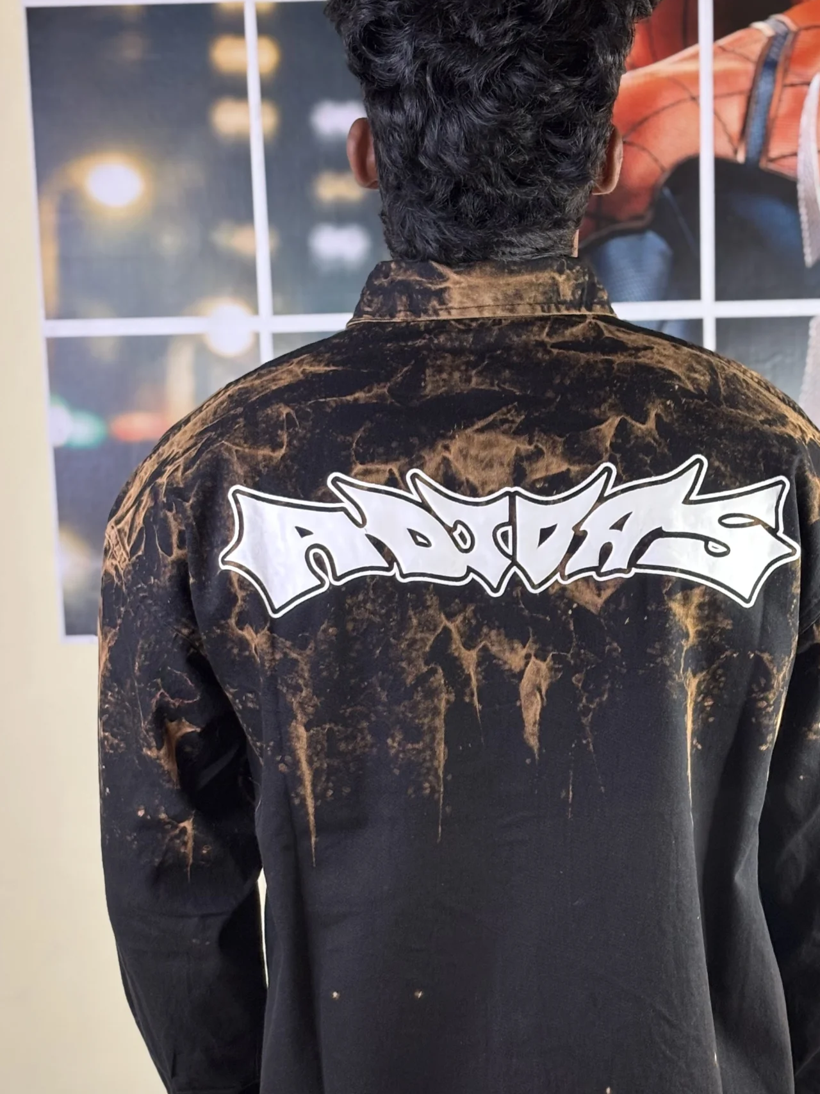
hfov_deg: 18.9
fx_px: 2464
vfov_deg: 24.9
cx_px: 497
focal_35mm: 78
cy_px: 715
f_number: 1.6
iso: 160
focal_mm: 5.96
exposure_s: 1/50
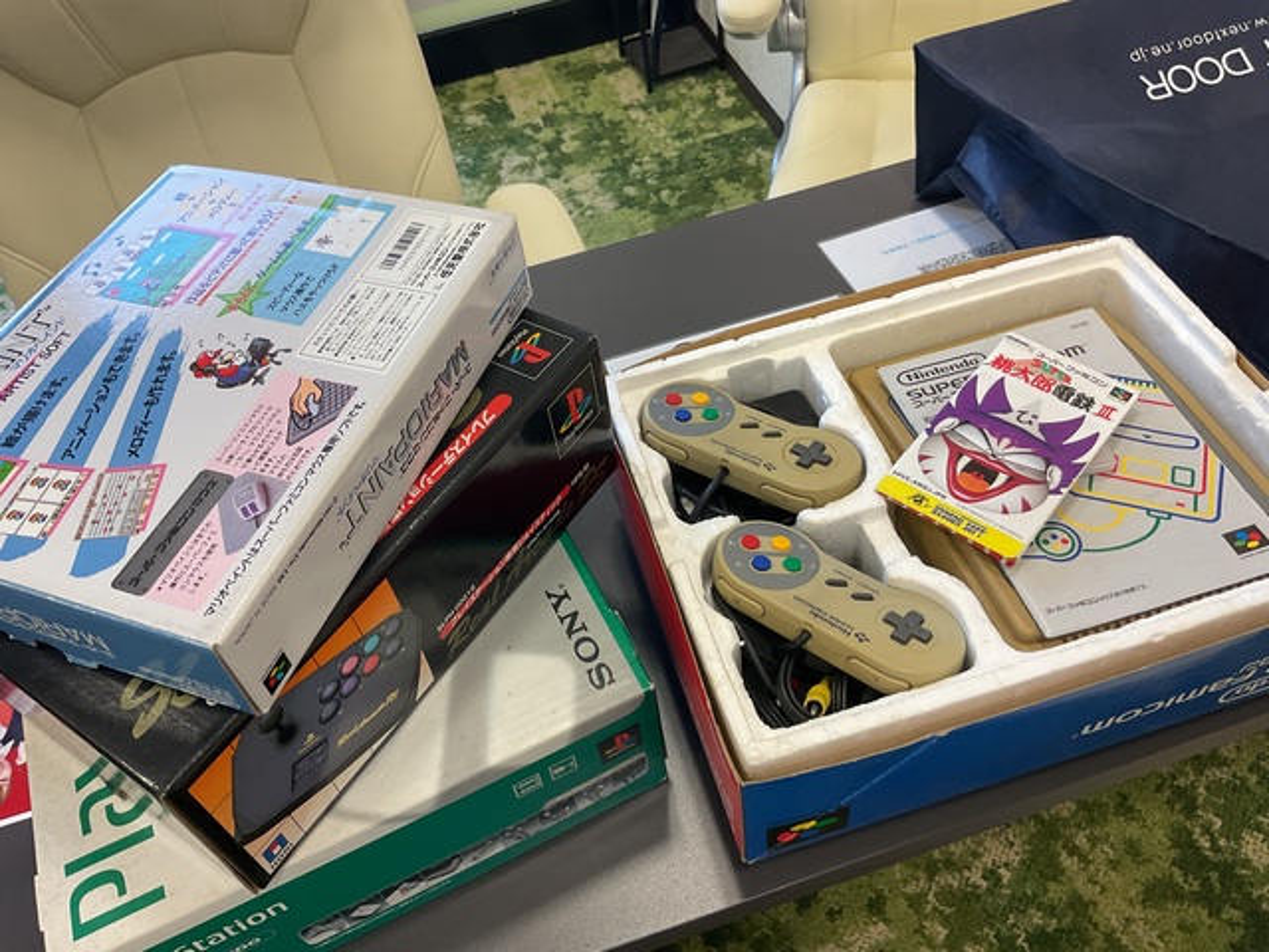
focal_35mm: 29
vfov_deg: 48.2
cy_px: 476
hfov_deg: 61.7
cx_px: 634
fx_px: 1063
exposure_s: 1/100
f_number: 1.8
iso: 50
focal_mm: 3
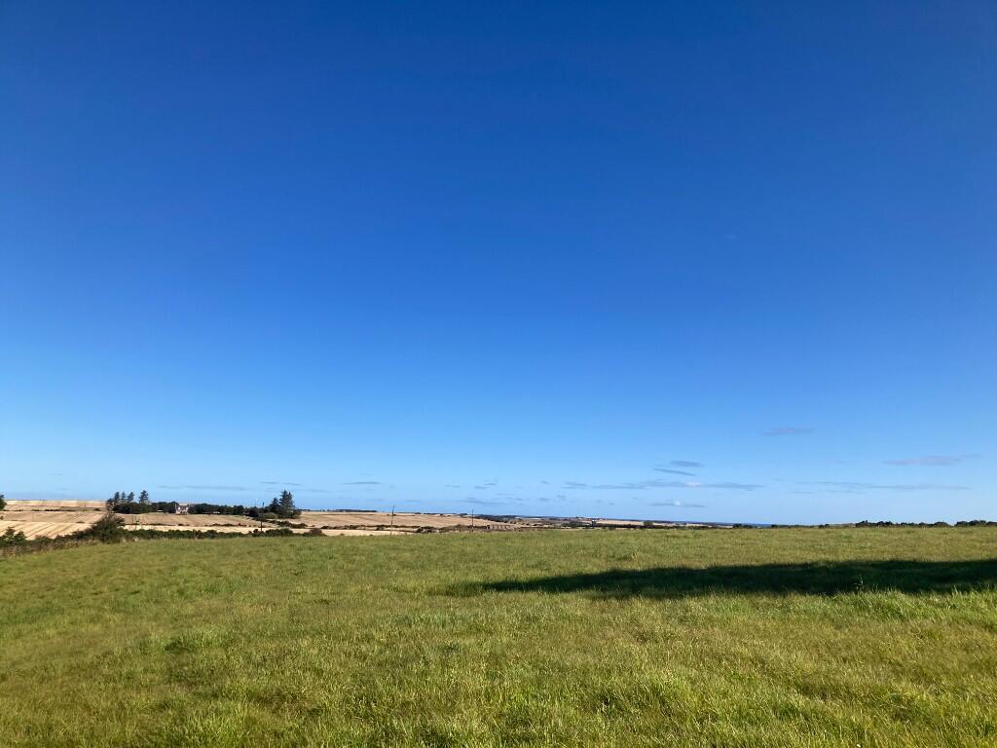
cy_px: 374
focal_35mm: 28
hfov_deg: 63.4
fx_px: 806
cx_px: 498
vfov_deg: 49.7
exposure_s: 1/2525
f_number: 1.8
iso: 20
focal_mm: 3.99
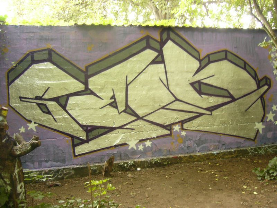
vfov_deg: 40.7
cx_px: 138
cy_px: 104
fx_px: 280
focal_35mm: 35
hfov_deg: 52.6
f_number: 2.8
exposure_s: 1/10
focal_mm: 5.8
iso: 200
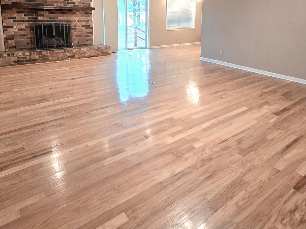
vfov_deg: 55.3
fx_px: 203
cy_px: 50
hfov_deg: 73.7
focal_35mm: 23
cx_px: 168
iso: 250
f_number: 2.2
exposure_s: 1/60.2
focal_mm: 2.2
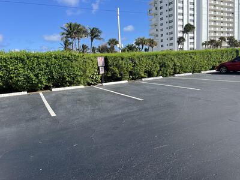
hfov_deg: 67.3
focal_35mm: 26
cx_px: 120
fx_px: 180
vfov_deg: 53.1
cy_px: 90
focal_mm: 5.1
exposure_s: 1/2062
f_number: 1.6
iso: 50
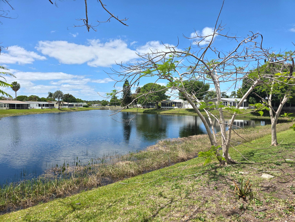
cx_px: 148
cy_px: 111
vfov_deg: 58.9
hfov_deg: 73.9
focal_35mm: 23
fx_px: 196
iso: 80
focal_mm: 6.3
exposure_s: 1/10000
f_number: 1.7
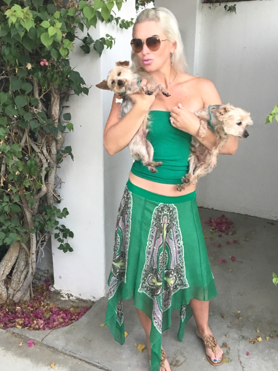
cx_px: 138
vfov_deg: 53.9
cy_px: 191
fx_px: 364
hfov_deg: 41.8
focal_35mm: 34
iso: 64
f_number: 2.2
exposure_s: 1/15
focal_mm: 4.15
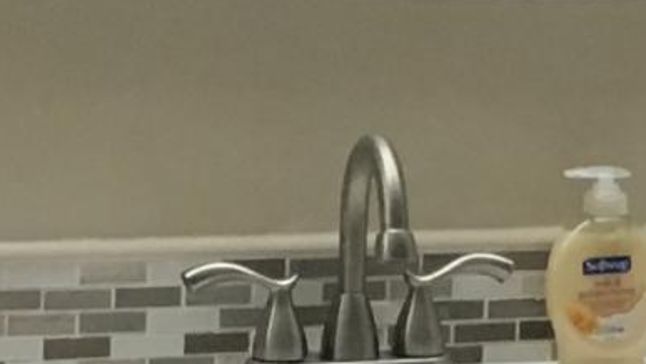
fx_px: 4198
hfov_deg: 8.7
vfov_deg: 5.0
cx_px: 684
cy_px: 324
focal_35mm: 245
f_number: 2.2
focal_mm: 4.15
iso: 40
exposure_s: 1/30
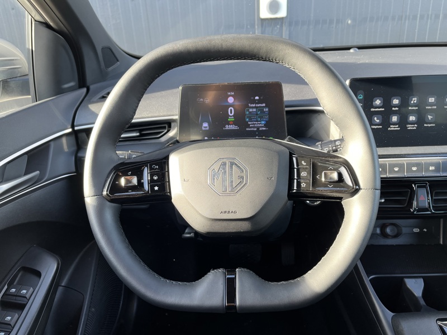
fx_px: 336
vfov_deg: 53.1
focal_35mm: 26
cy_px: 168
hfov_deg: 67.3
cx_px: 224
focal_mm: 5.1
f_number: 1.6
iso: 64
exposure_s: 1/121
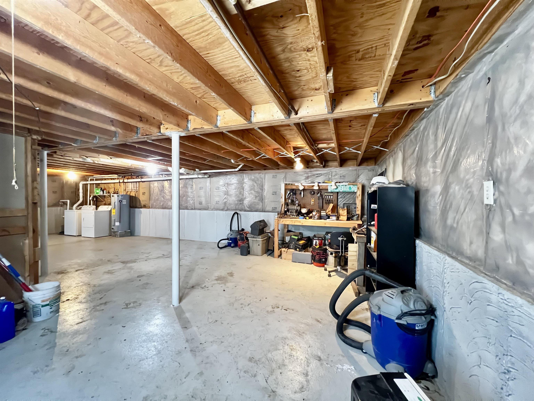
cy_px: 200
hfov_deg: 106.2
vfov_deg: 89.9
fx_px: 201
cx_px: 267
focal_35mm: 13
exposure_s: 1/24
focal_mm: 1.57
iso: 2000
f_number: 1.8
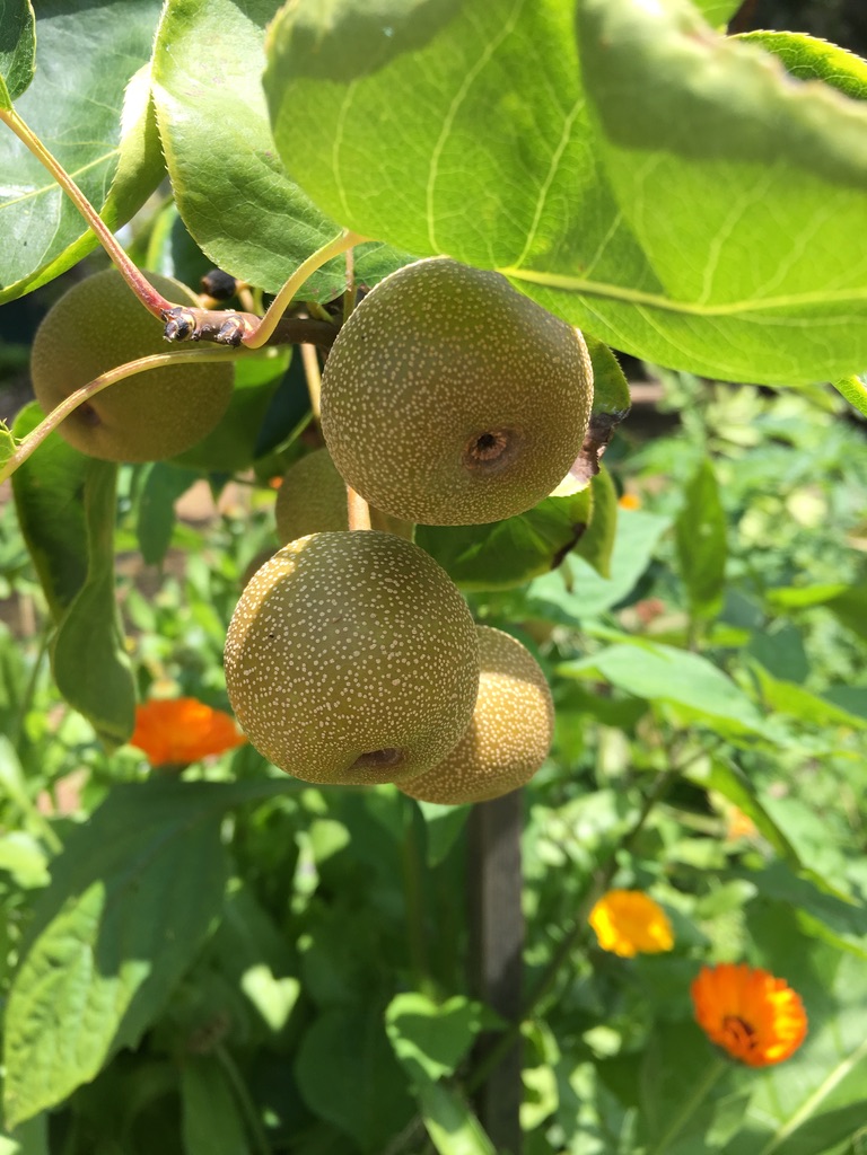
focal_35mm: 29
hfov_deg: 48.2
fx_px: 968
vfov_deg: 61.7
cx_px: 434
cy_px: 578
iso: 25
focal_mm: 4.15
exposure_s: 1/484
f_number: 2.2
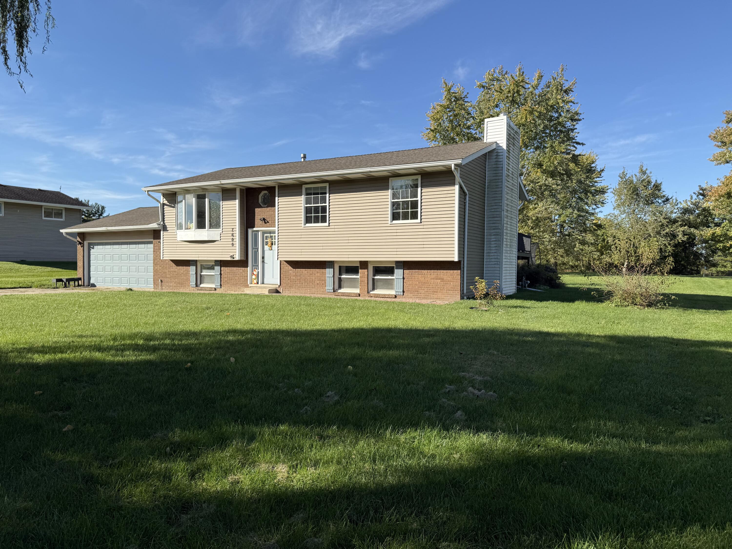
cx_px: 366
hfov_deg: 71.6
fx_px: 508
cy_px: 274
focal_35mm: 24
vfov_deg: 56.8
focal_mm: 6.76
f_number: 1.78
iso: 80
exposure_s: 1/3425
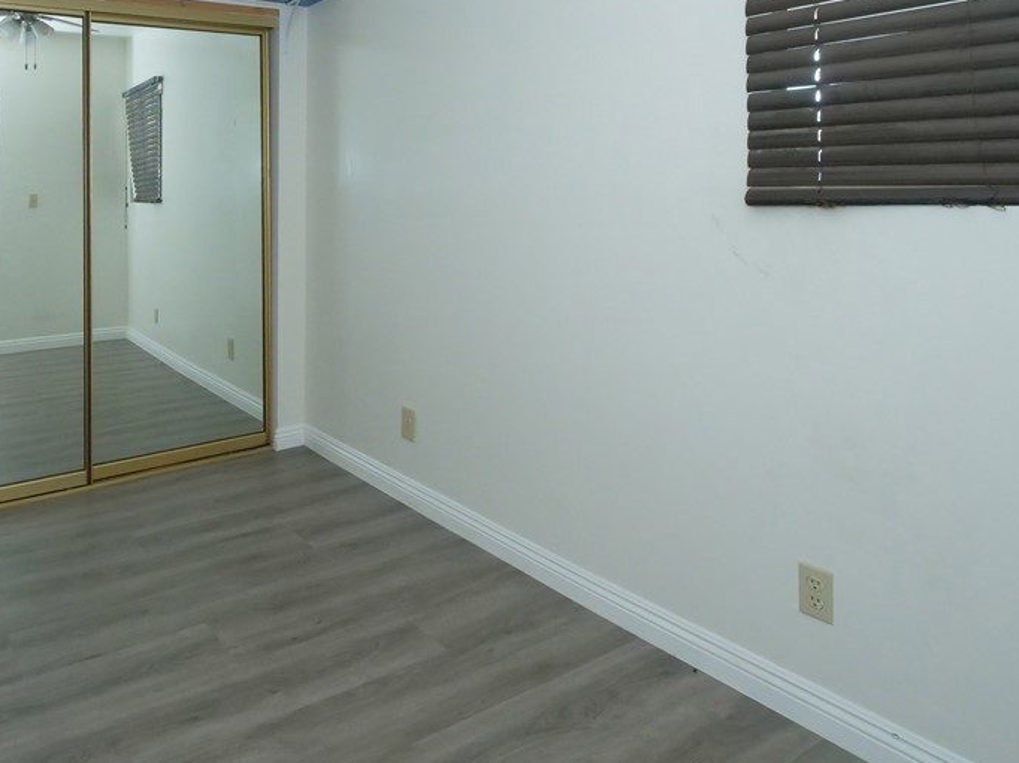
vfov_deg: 54.9
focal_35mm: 24
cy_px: 219
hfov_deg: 69.4
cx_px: 331
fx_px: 706
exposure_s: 1/60
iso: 2500
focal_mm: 8
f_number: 5.6
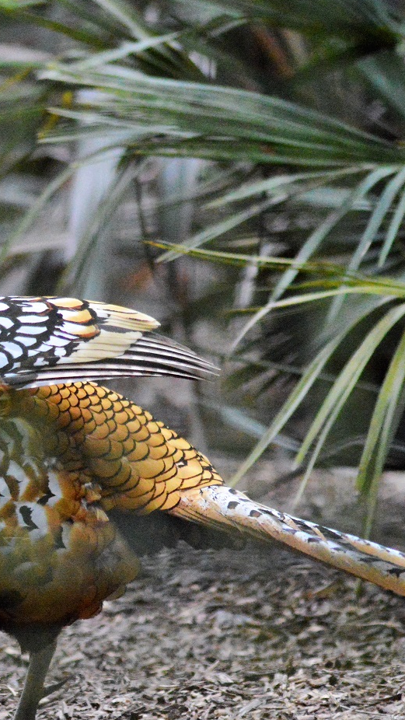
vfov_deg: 6.4
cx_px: -40
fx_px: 6414
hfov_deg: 3.6
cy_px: 414
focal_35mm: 336
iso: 6400
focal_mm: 122
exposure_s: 1/3200
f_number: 4.2
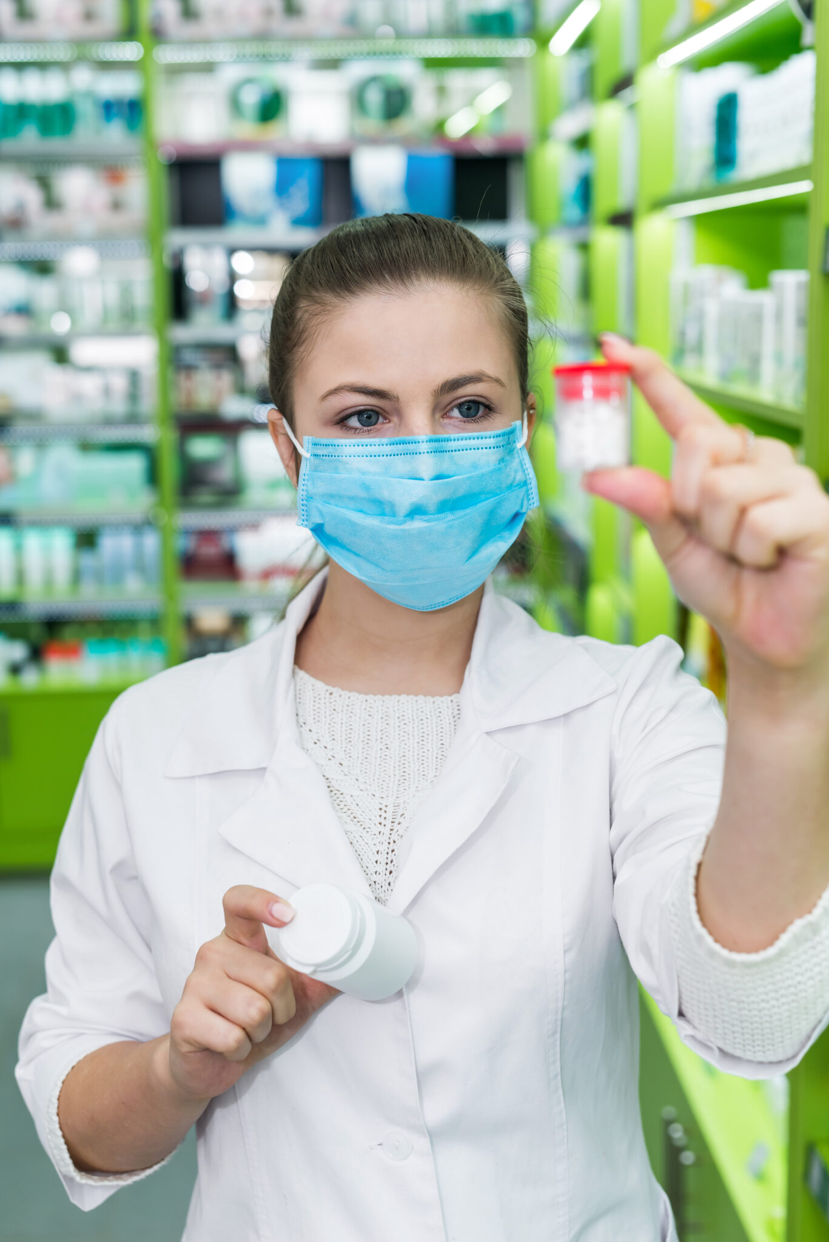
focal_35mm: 50
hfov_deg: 27.0
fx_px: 1725
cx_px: 414
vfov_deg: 39.6
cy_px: 621
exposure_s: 1/160
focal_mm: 50
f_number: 3.5
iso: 640
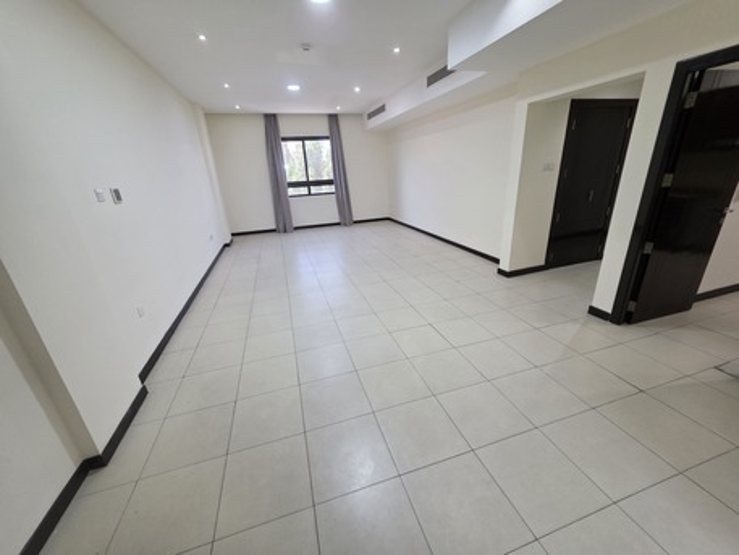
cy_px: 278
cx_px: 370
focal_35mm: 13
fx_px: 278
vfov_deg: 89.9
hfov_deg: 106.2
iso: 250
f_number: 1.9
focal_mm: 2.2
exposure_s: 1/100
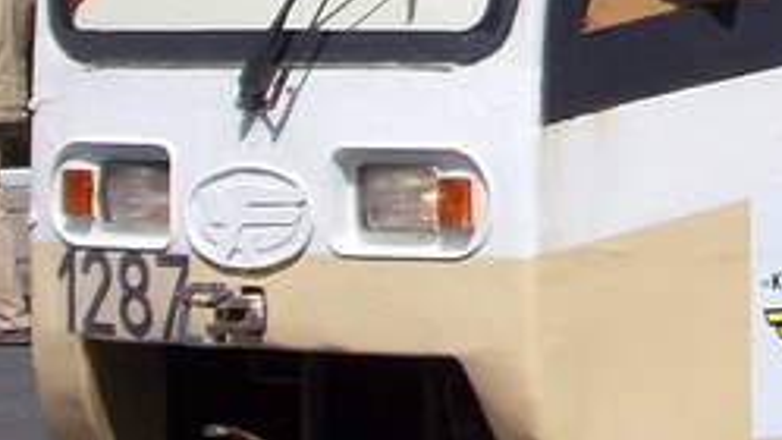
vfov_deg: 4.6
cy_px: -355
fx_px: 5432
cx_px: 1398
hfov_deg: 8.0
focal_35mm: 262
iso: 80
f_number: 11.3
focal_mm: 9
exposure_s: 1/125
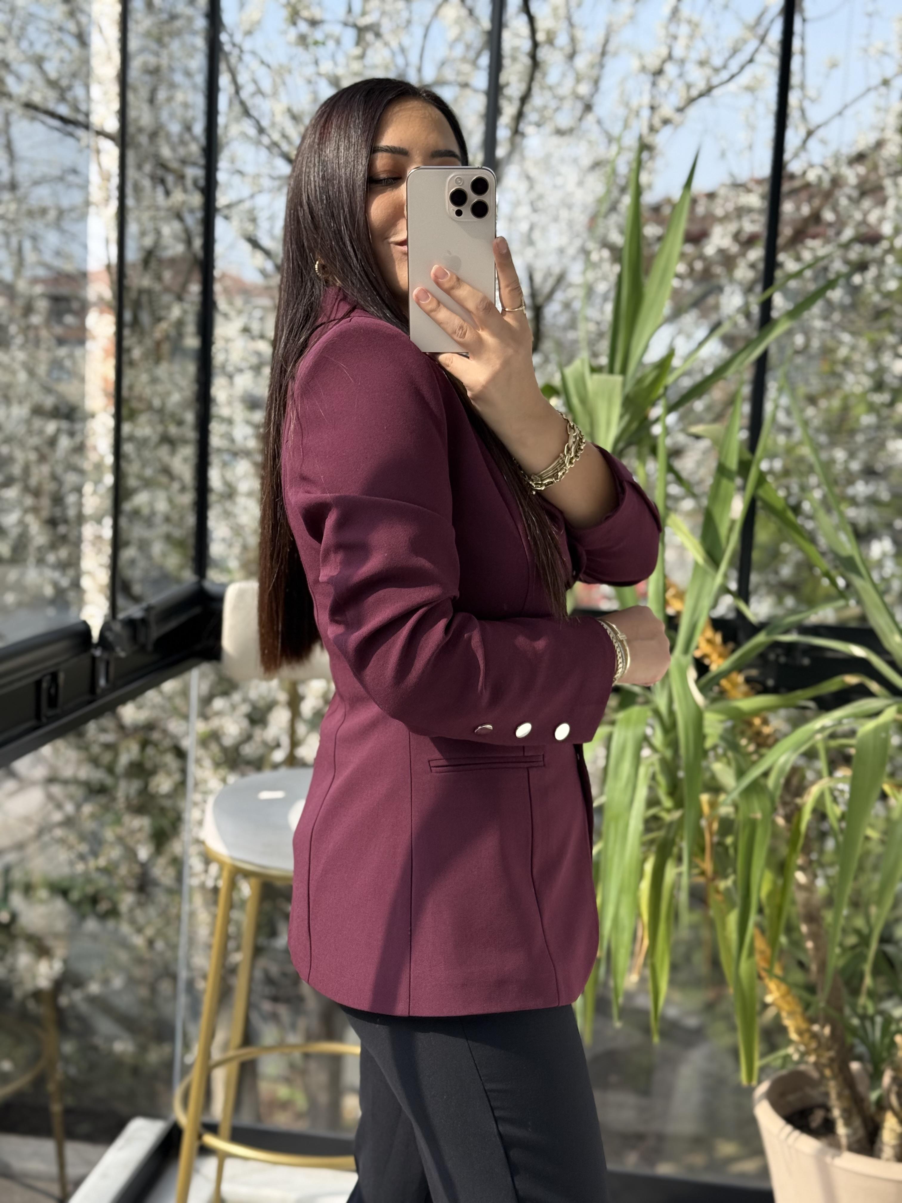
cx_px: 451
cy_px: 602
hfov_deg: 30.3
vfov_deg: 39.7
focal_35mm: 48
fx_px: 1668
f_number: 1.78
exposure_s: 1/810
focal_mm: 6.76
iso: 80
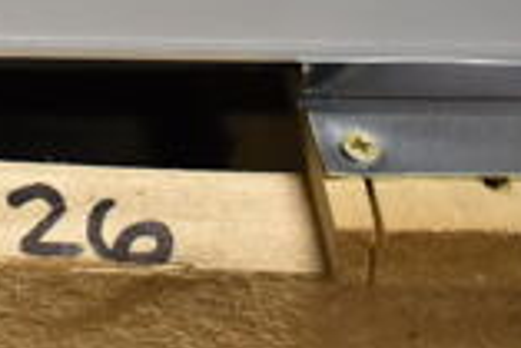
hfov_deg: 18.3
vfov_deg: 12.1
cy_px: -268
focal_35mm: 105
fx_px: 1521
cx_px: -126
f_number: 3.5
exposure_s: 1/30
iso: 1100
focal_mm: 18
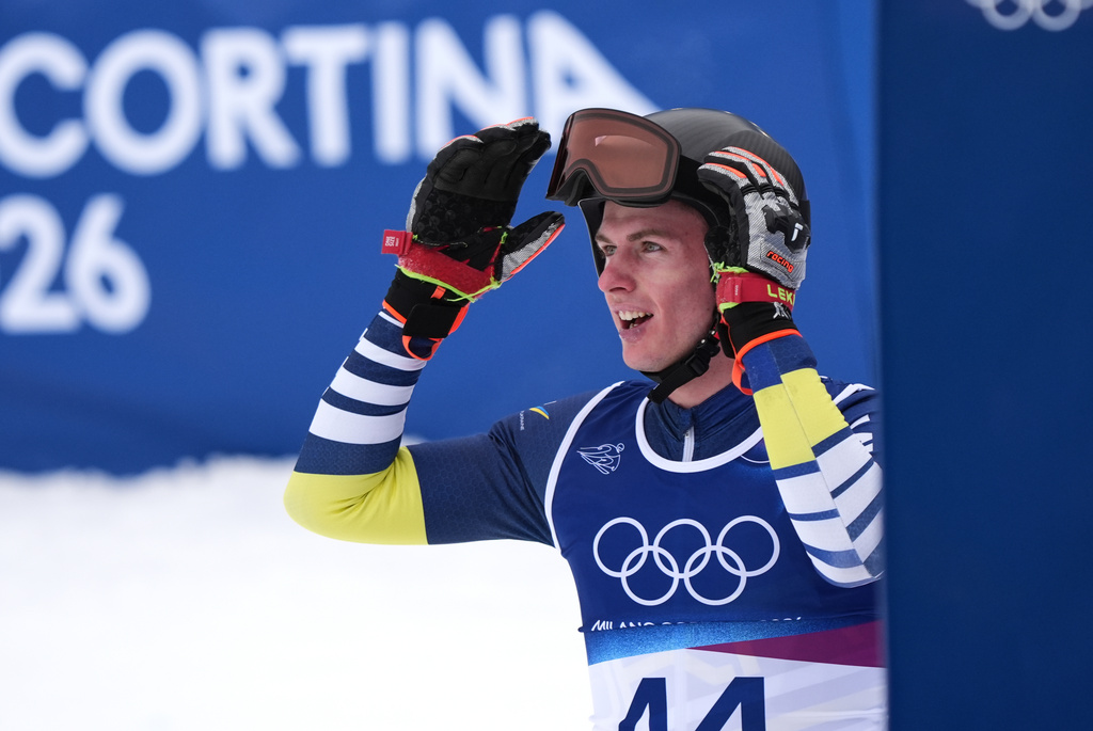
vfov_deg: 2.4
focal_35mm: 577
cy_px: 366
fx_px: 17535
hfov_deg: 3.6
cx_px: 546
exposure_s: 1/1250
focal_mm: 385
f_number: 6.3
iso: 800
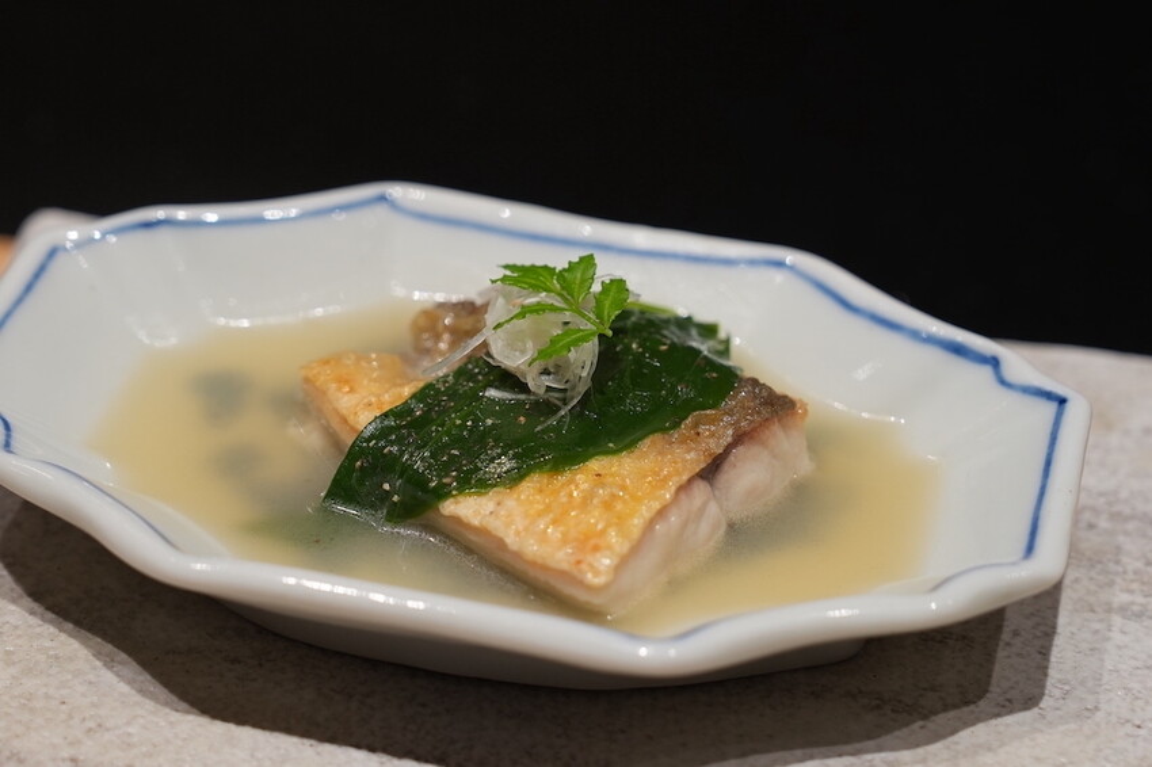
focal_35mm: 105
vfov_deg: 13.0
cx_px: 576
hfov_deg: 19.5
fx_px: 3359
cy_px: 384
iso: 400
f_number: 4.5
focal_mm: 70
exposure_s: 1/100
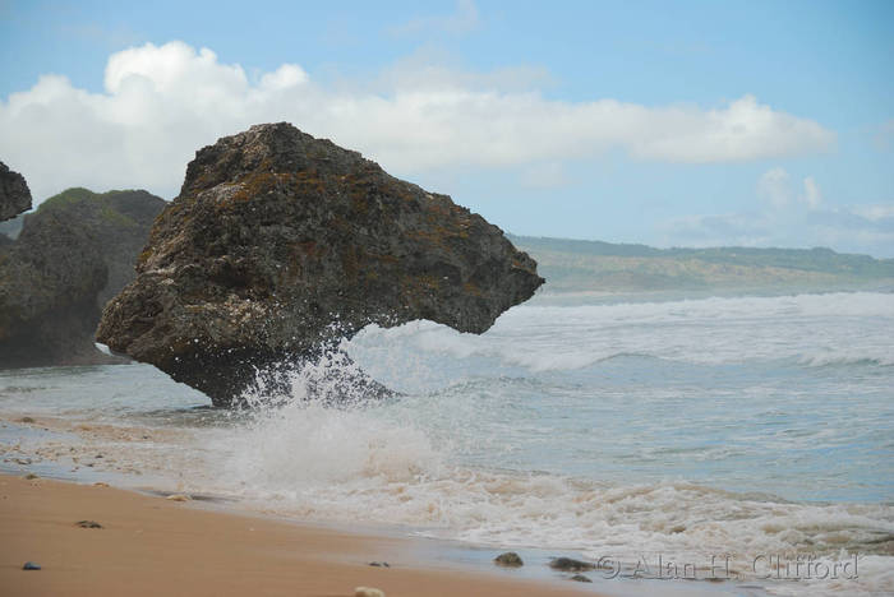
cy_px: 298
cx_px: 447
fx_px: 3057
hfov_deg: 16.6
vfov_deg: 11.2
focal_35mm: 123
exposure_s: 1/500
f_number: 5.3
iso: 100
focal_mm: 82
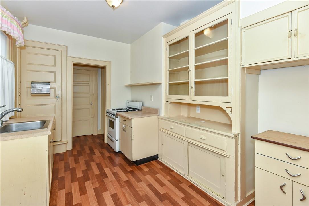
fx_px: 137
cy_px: 103
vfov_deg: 73.8
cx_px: 154
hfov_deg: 96.7
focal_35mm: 16
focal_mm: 16
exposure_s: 1/125
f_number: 5.6
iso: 400
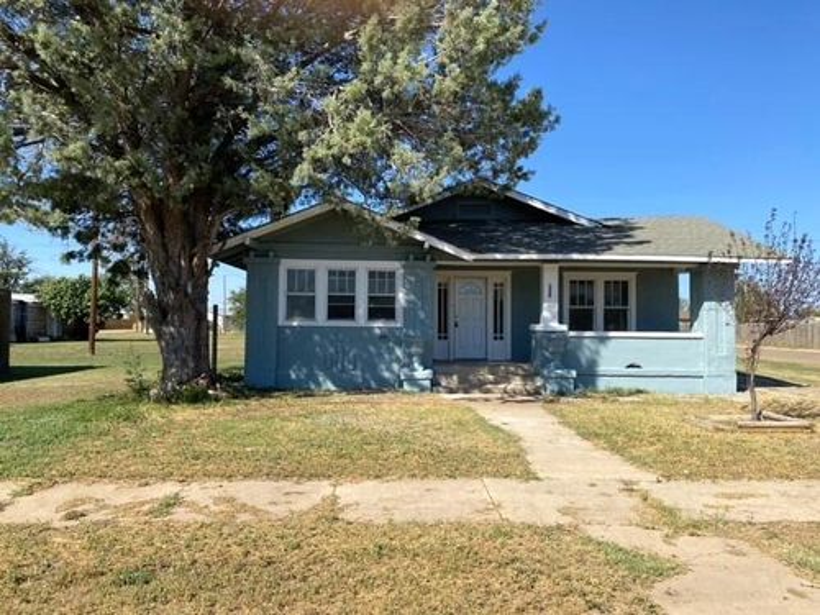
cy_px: 308
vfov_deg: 53.1
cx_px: 410
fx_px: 616
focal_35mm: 26
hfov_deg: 67.3
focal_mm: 4.25
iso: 32
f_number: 1.8
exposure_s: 1/2268
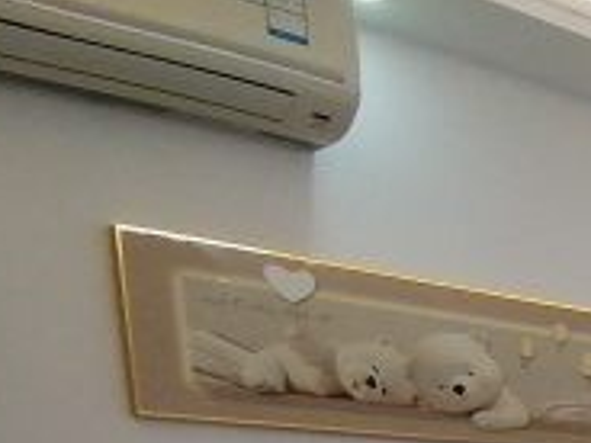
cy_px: 803
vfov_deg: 16.5
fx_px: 1263
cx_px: 983
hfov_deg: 20.6
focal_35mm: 74
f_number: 2.4
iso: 64
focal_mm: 1.78
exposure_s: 1/50
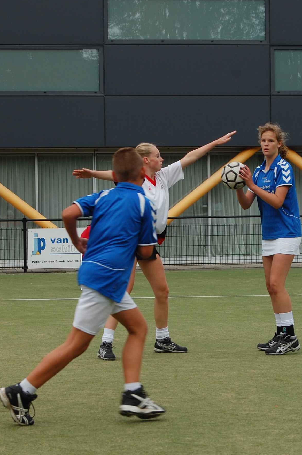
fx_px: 1097
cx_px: 159
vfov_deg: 23.4
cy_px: 216
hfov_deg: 15.7
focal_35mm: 87
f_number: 8
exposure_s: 1/250
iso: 200
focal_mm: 52
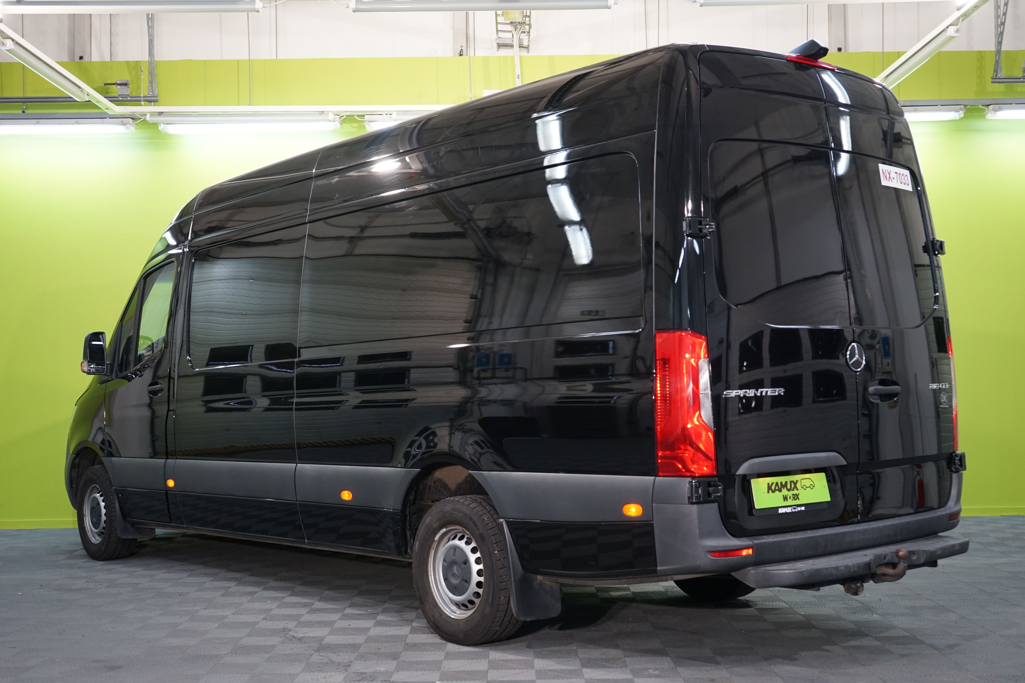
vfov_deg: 31.2
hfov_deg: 45.4
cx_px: 512
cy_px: 342
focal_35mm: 43
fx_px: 1224
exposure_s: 1/25
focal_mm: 43
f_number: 5.6
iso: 1000
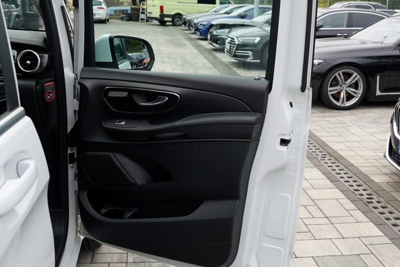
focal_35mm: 39
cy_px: 105
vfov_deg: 34.1
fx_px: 433
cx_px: 210
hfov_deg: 49.5
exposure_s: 1/100
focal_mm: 24
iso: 100
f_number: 5
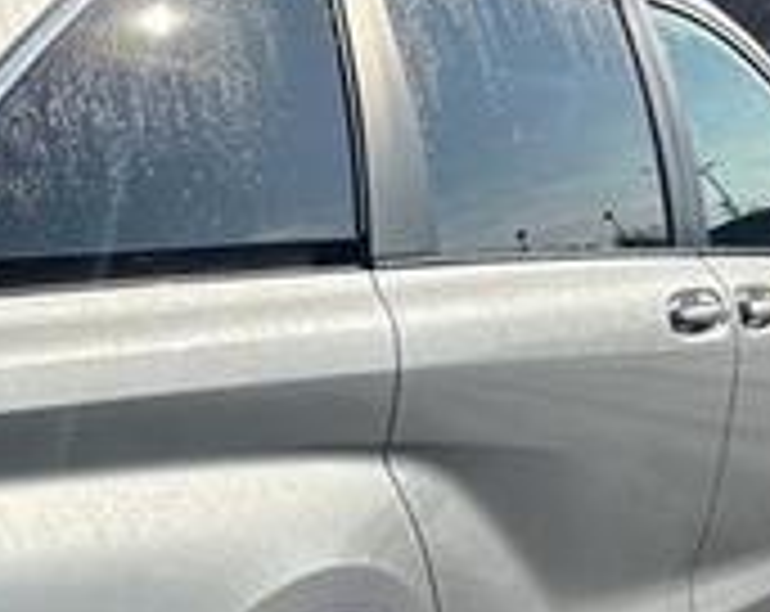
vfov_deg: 19.9
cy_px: 572
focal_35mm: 75
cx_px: -117
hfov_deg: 23.6
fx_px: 1705
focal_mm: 5.96
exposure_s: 1/7813
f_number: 1.6
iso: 64
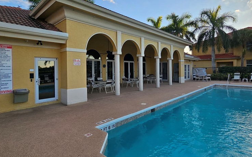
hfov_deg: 88.0
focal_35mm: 19
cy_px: 68
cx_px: 126
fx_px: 130
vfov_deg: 62.0
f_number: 2.2
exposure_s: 1/942
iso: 50
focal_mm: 2.2
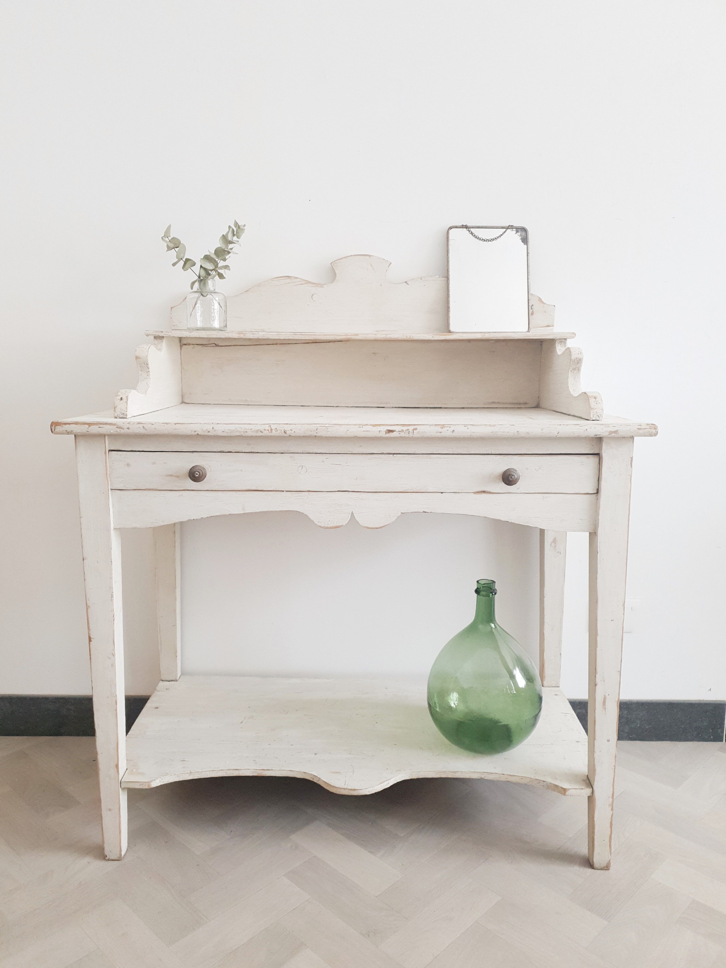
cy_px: 484
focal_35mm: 26
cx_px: 363
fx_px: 727
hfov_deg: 53.1
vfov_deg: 67.3
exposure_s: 1/288
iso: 200
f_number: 1.5
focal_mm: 4.3
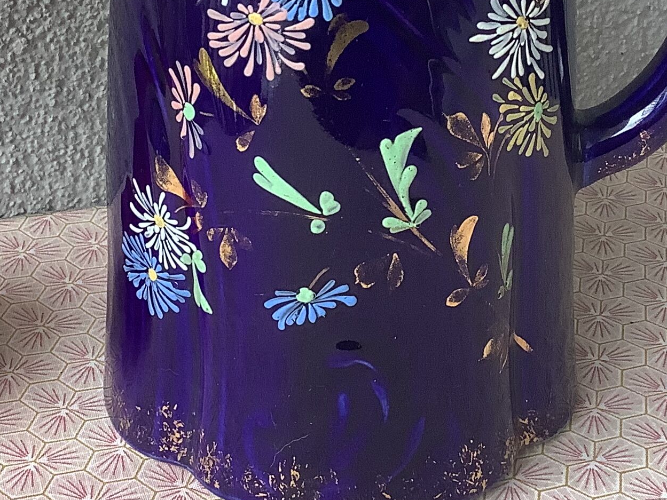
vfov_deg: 17.9
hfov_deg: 24.1
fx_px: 1561
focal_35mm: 81
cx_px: 341
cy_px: 40
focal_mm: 3.3
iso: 80
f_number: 2.4
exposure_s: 1/120
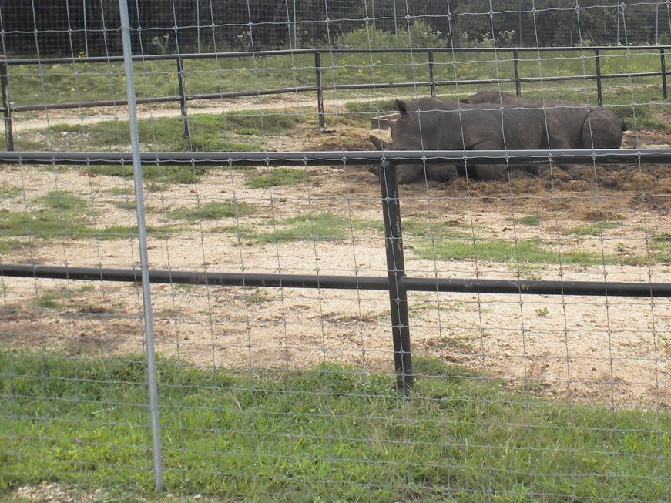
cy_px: 179
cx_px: 448
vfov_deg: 21.5
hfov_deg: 28.4
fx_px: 1318
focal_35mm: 68
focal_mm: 6.6
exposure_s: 1/46.6
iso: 64
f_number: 10
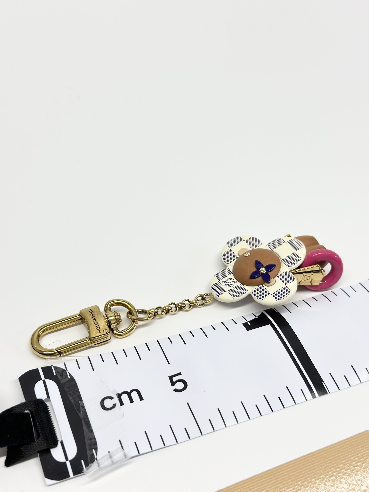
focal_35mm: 48
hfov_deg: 30.3
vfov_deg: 39.7
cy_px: 246
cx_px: 184
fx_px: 682
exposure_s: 1/184
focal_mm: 6.86
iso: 80
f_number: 1.78
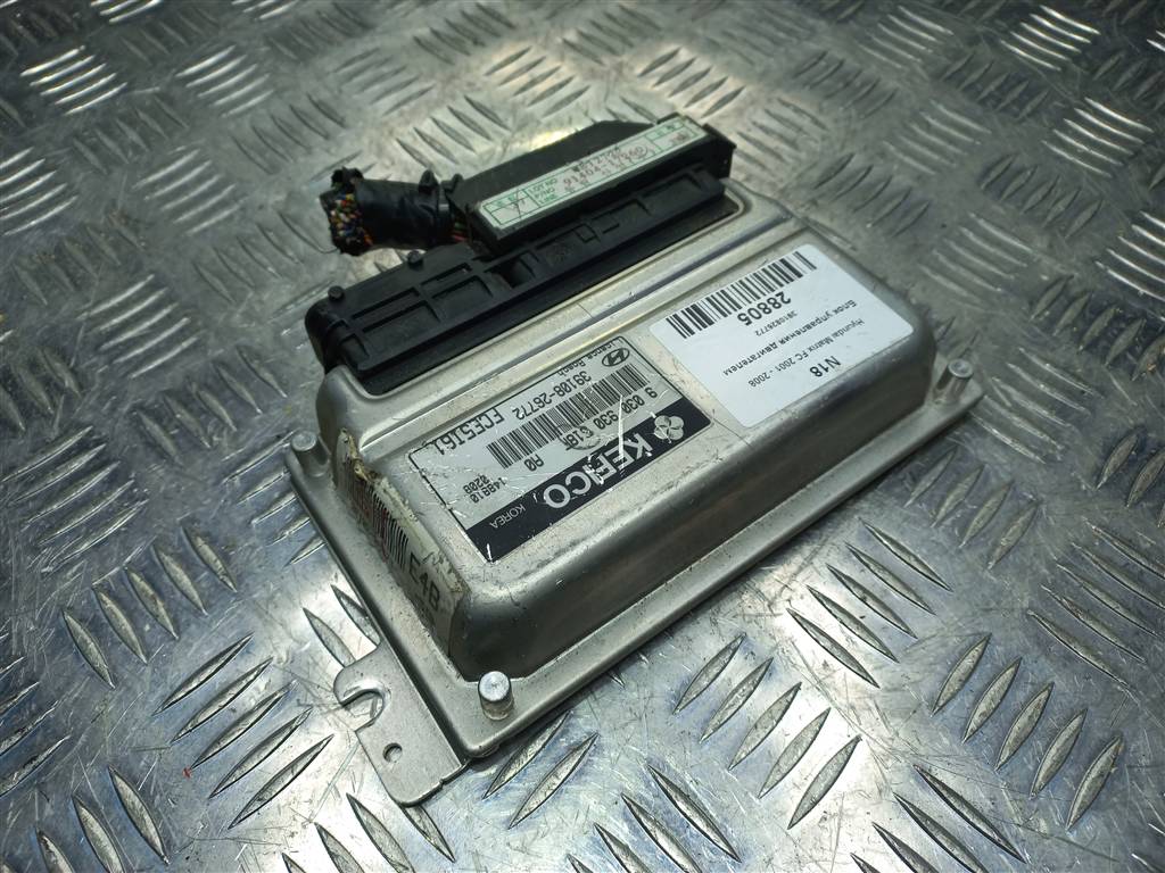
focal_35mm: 25
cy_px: 436
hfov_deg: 69.4
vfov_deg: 54.9
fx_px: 841
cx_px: 582
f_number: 1.8
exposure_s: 1/100
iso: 25
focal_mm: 4.6
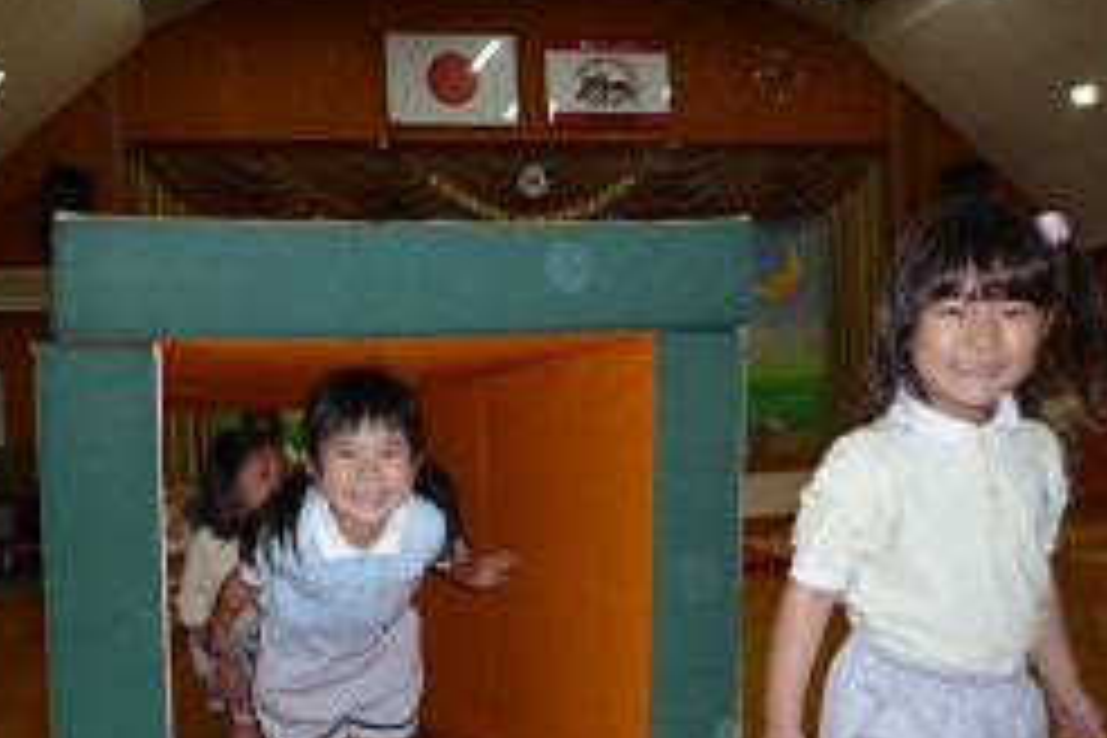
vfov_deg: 34.1
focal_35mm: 38
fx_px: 1168
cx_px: 454
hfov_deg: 50.4
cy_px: 576
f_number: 2.8
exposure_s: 1/30
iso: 100
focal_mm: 4.4
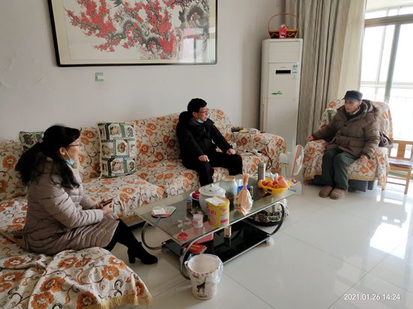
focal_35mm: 30
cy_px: 154
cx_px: 206
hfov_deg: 60.0
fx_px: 358
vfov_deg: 46.8
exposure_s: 1/50
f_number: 1.8
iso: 146
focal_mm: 3.95
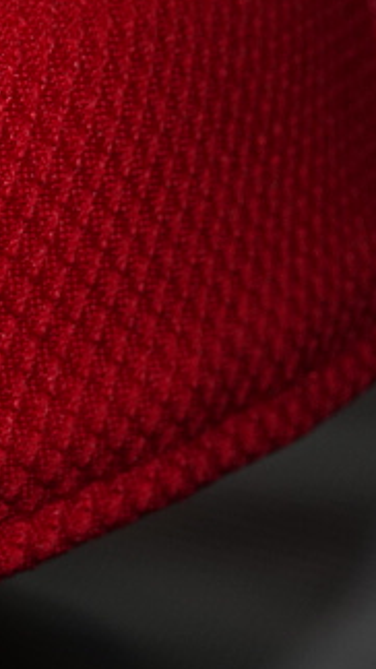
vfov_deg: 19.1
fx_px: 1987
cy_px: 318
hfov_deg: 10.3
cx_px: -246
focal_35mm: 112
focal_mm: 8.84
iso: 80
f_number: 4.5
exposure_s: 1/60
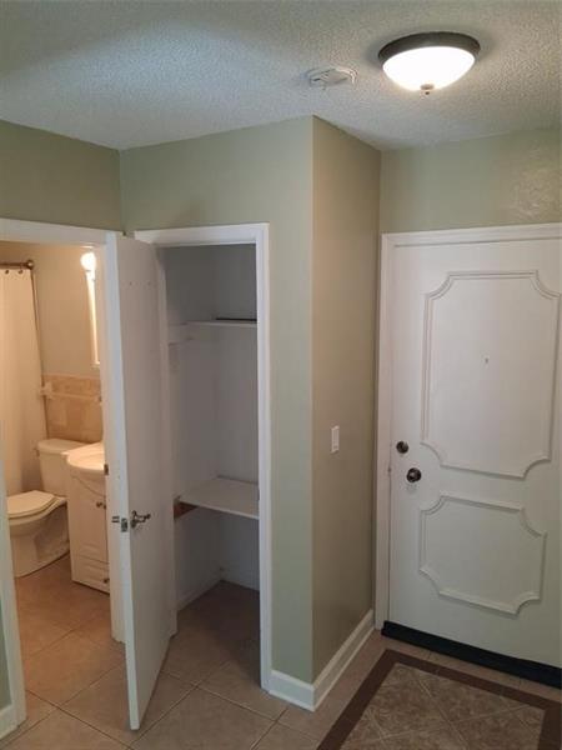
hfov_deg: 53.1
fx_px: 563
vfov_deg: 67.3
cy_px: 375
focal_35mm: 26
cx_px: 281
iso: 400
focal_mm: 3.98
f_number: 1.8
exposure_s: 1/120
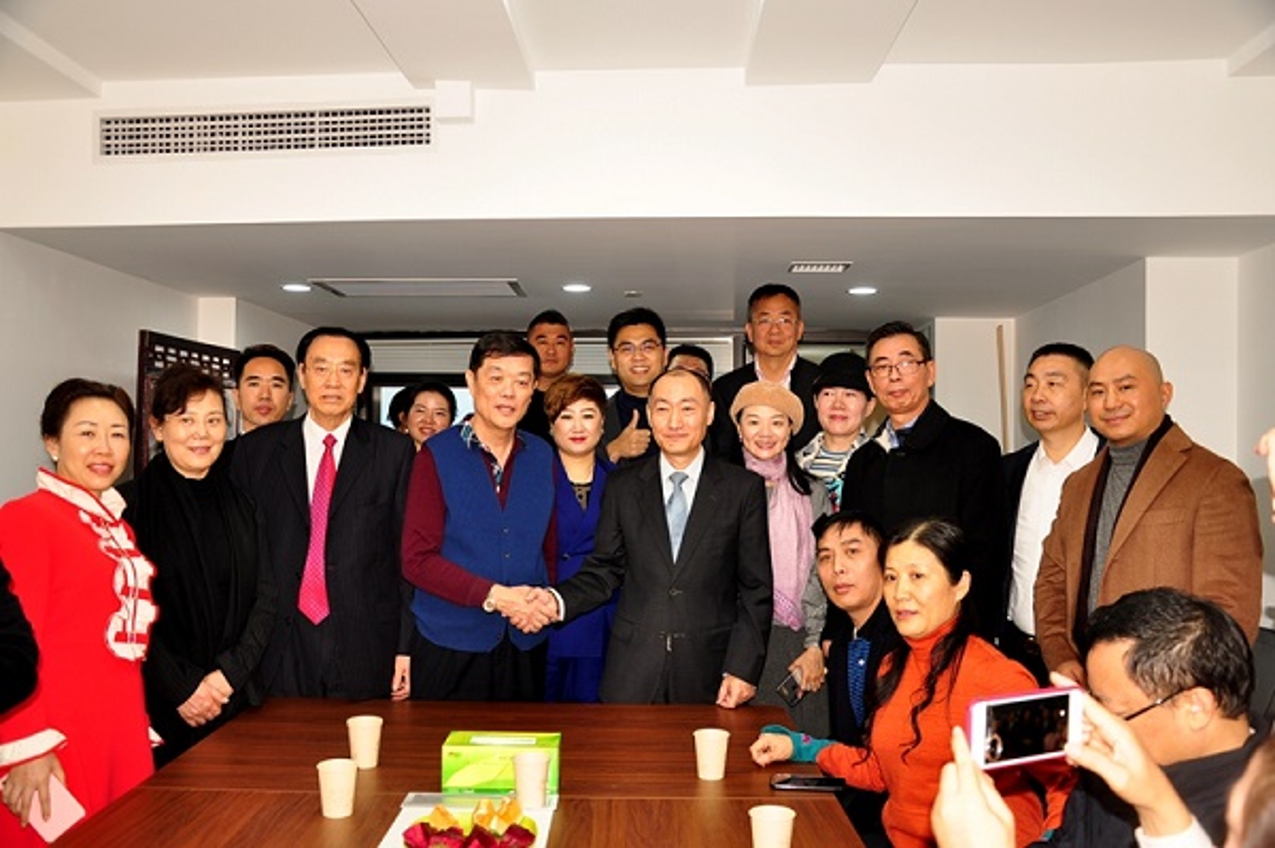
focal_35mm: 33
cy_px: 424
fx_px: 1168
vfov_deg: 39.9
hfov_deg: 57.3
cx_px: 638
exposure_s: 1/60
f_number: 3.8
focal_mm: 22
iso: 200
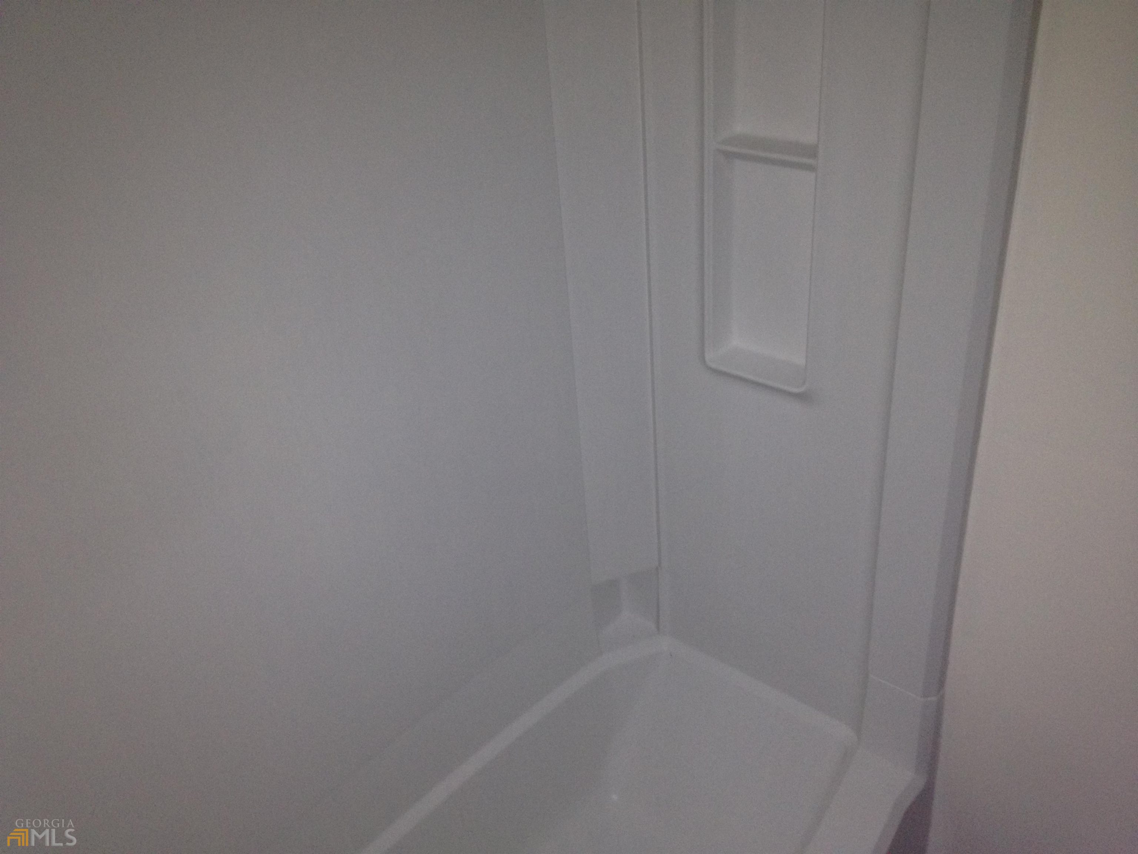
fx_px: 1151
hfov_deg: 52.6
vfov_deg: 40.7
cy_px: 427
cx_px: 569
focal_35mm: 35
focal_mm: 4.28
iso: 200
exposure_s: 1/16
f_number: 2.4
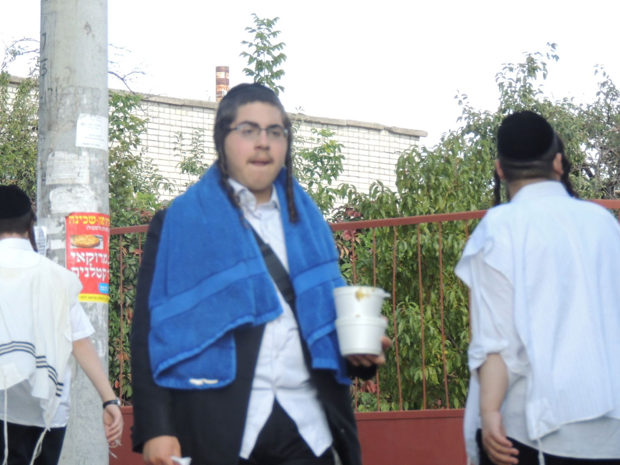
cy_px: 232
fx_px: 4030
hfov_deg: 8.8
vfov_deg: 6.6
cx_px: 310
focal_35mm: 225
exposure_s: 1/400
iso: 400
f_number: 4.6
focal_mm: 40.1
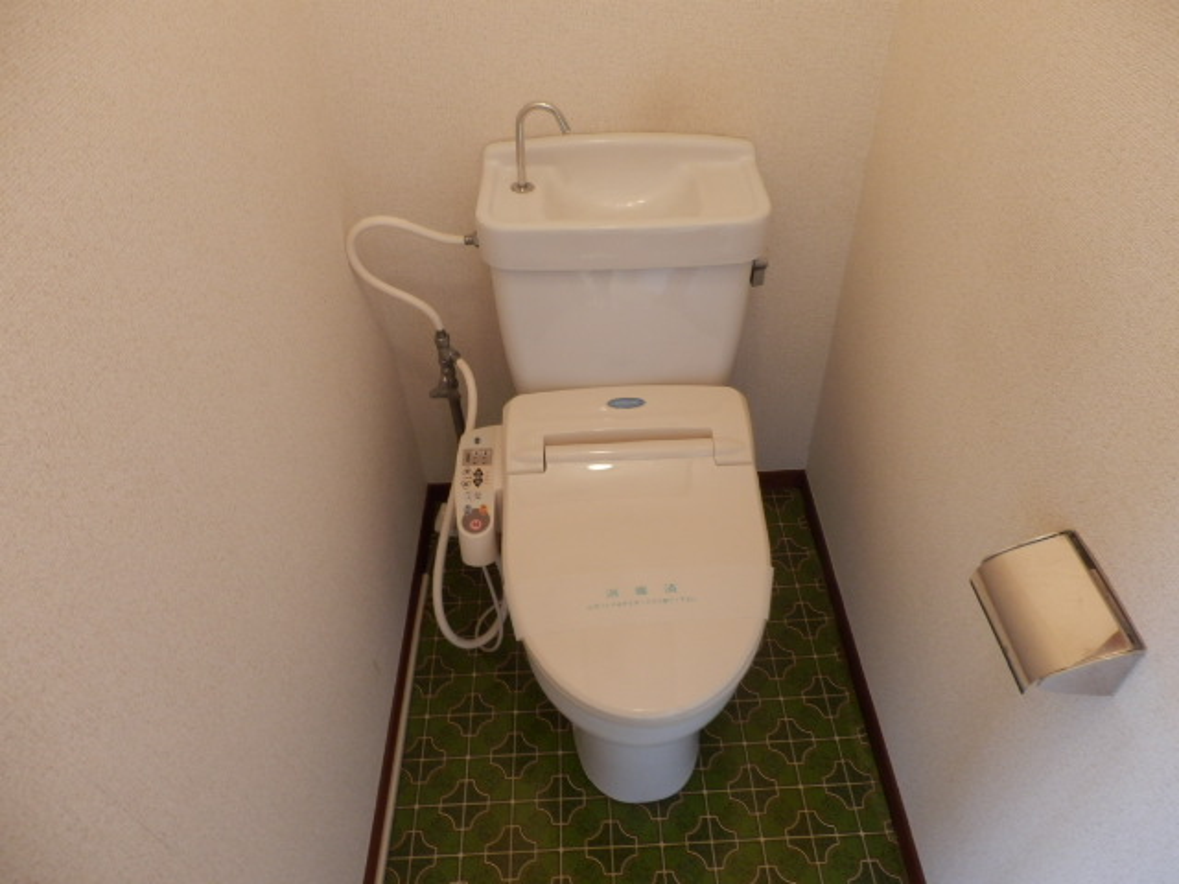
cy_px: 442
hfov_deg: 71.6
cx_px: 590
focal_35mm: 24
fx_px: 817
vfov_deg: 56.8
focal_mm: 4.2
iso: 160
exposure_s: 1/30
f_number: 3
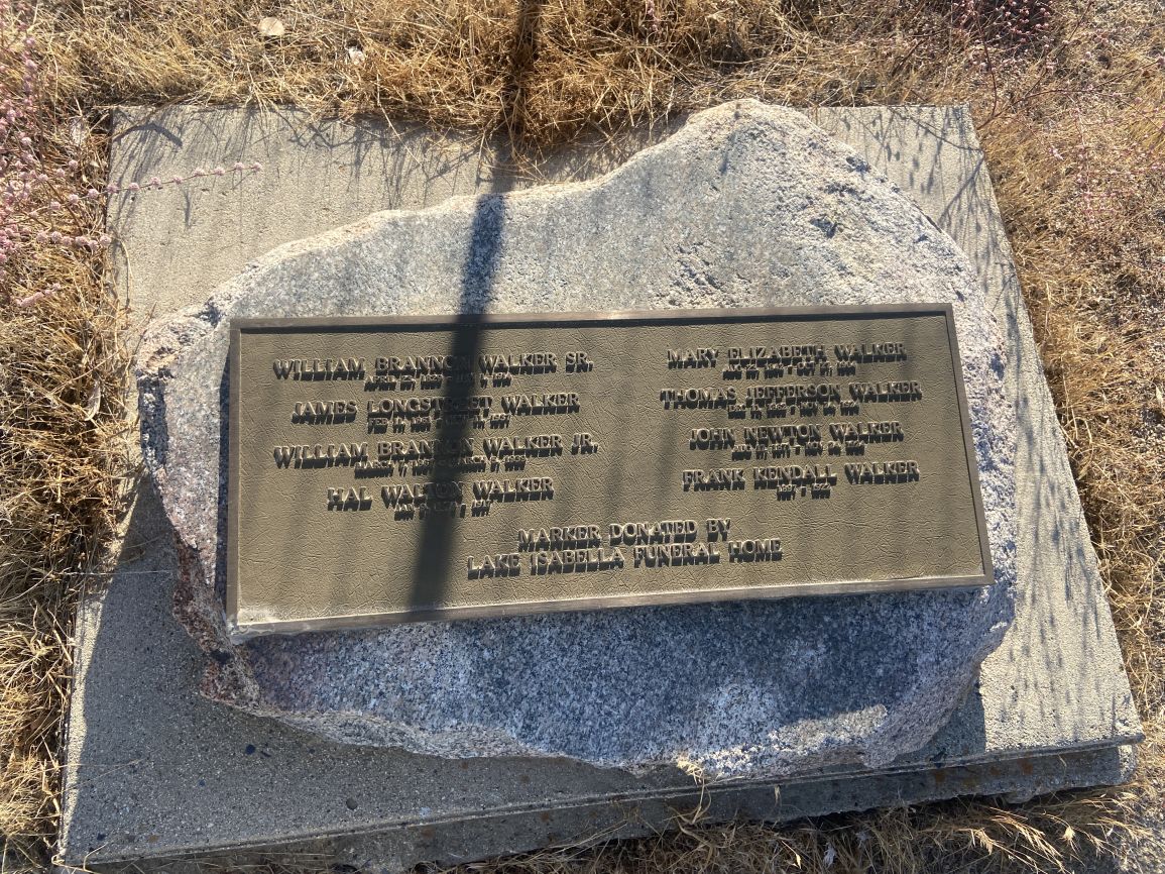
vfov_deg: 53.1
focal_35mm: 26
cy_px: 437
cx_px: 582
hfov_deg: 67.3
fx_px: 875
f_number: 1.8
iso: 32
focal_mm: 4.25
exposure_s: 1/1147
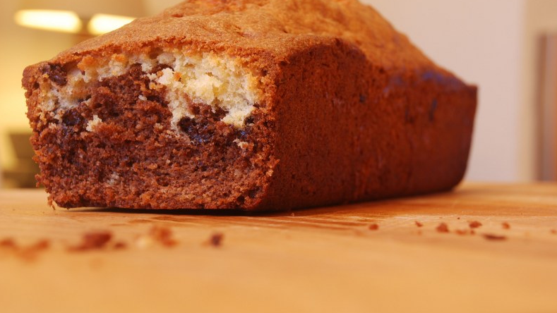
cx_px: 281
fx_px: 1226
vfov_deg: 14.6
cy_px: 157
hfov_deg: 25.6
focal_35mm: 83
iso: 100
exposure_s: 6
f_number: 7.1
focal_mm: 52
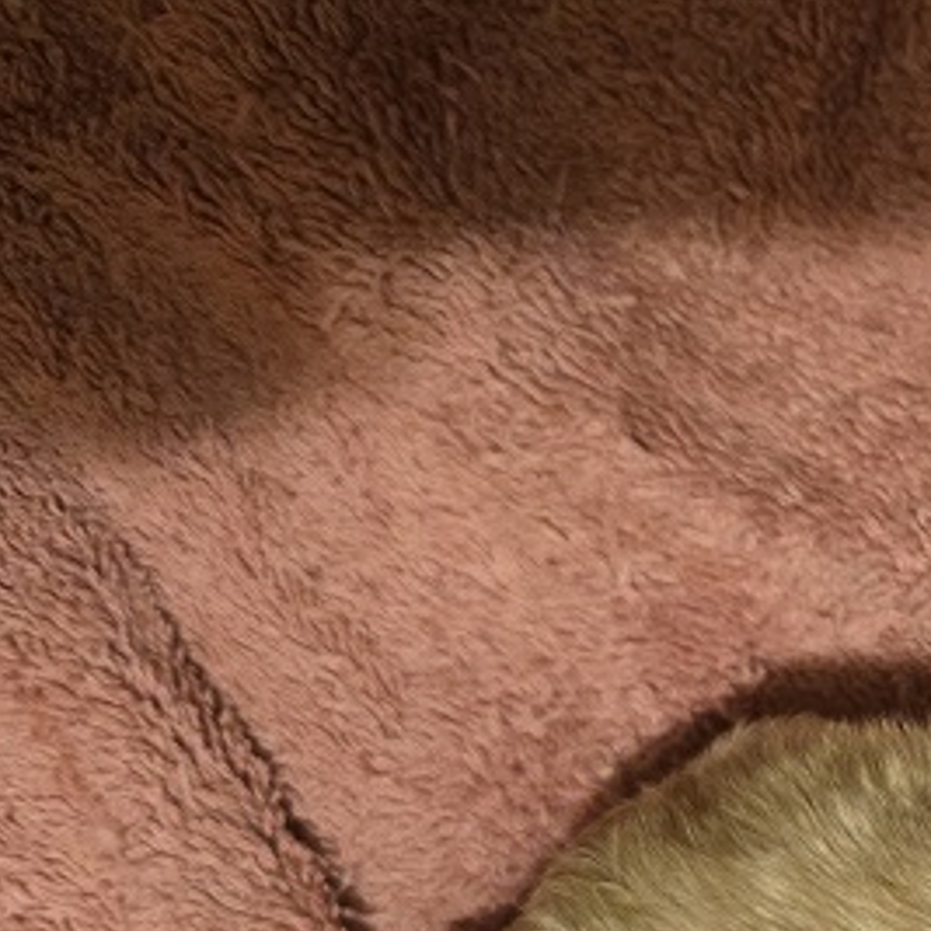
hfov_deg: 25.2
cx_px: 1130
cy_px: 809
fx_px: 1856
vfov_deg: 27.3
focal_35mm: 61
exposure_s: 1/60
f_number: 1.8
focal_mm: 5.4
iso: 1000
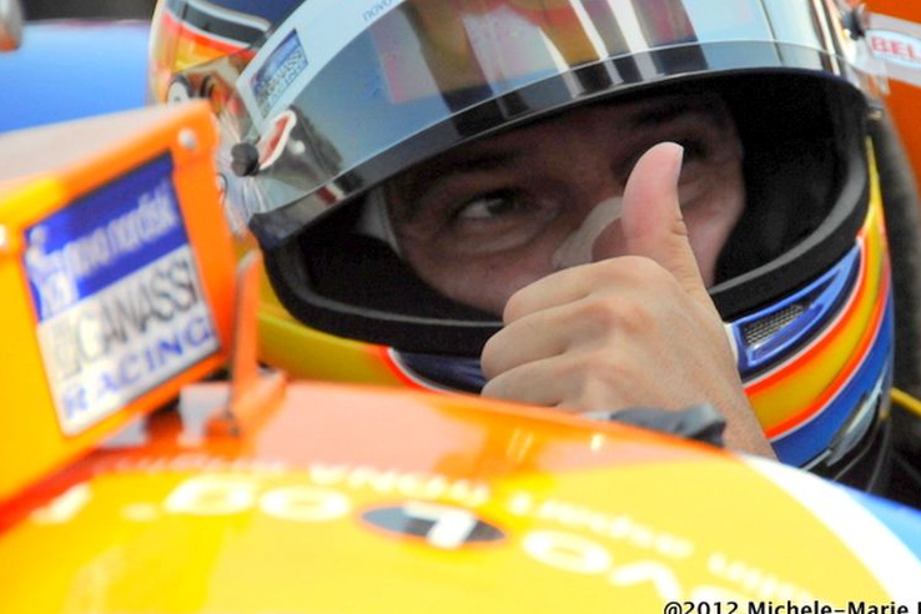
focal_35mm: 406
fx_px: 10386
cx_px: 619
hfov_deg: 5.1
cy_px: 234
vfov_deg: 3.4
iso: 1000
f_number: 5.6
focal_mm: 200
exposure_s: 1/4000
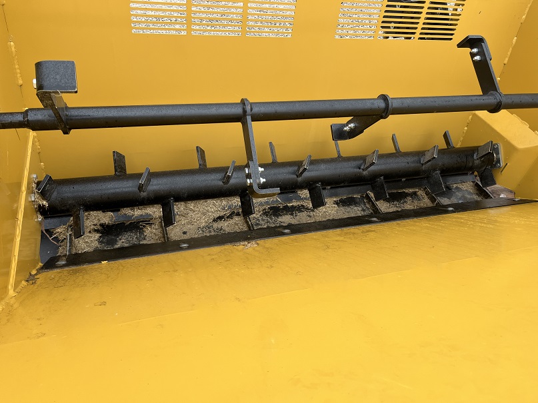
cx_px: 269
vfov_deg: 53.1
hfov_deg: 67.3
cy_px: 202
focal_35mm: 26
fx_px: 404
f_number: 1.6
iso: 50
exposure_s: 1/864
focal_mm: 5.1
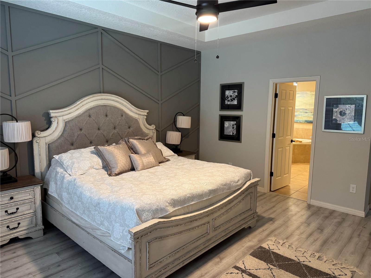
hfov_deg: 71.6
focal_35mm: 24
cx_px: 186
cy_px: 139
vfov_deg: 56.8
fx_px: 257
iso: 200
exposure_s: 1/60
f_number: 1.78
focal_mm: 6.76
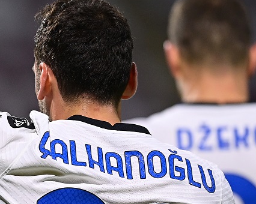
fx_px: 8546
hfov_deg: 1.7
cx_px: -24
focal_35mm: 1129
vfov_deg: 1.4
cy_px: 154
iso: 2500
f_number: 3.5
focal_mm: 400
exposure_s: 1/1600
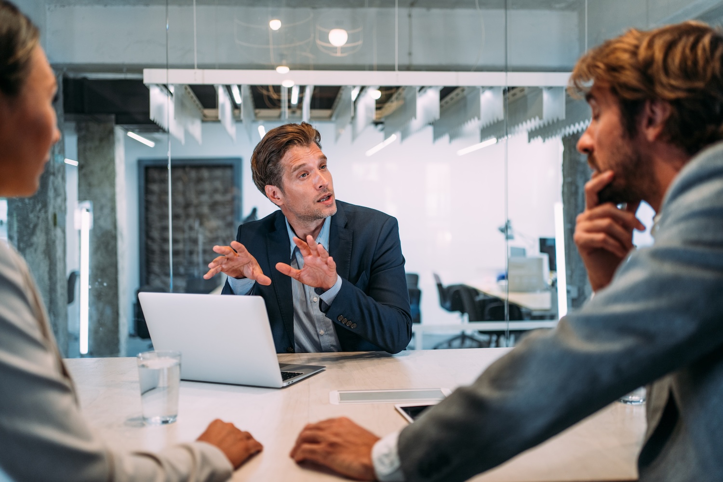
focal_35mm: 35
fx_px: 703
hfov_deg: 54.4
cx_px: 362
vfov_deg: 37.9
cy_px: 241
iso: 400
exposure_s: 1/200
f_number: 2
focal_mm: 35
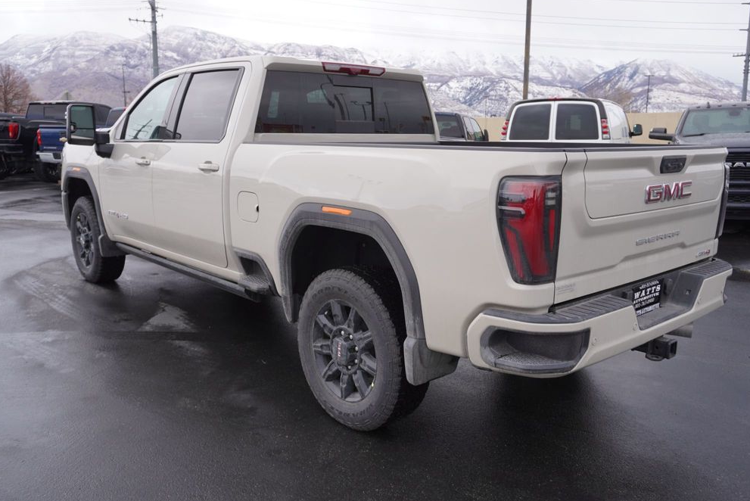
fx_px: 646
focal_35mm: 31
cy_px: 250
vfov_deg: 42.4
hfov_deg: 60.3
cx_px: 383
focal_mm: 20
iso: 100
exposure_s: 1/100
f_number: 4.5
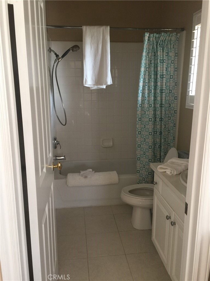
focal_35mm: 29
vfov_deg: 61.7
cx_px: 105
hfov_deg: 48.2
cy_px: 140
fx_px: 235
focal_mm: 4.15
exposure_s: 1/15
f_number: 2.2
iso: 40
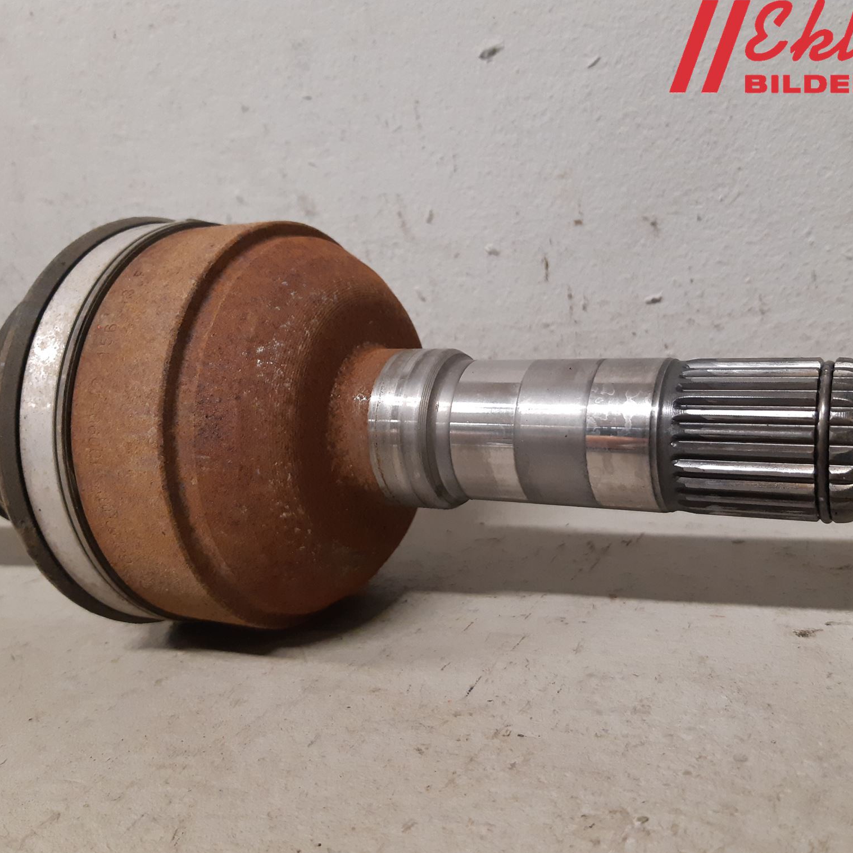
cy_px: 429
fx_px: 864
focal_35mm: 31
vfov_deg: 52.5
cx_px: 439
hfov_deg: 52.5
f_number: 1.7
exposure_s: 1/50
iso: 250
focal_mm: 3.93
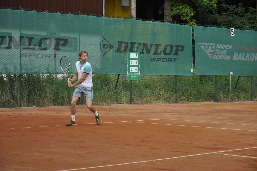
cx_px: 128
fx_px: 749
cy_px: 86
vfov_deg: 13.0
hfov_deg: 19.5
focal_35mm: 105
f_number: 5.3
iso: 400
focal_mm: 70
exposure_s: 1/350
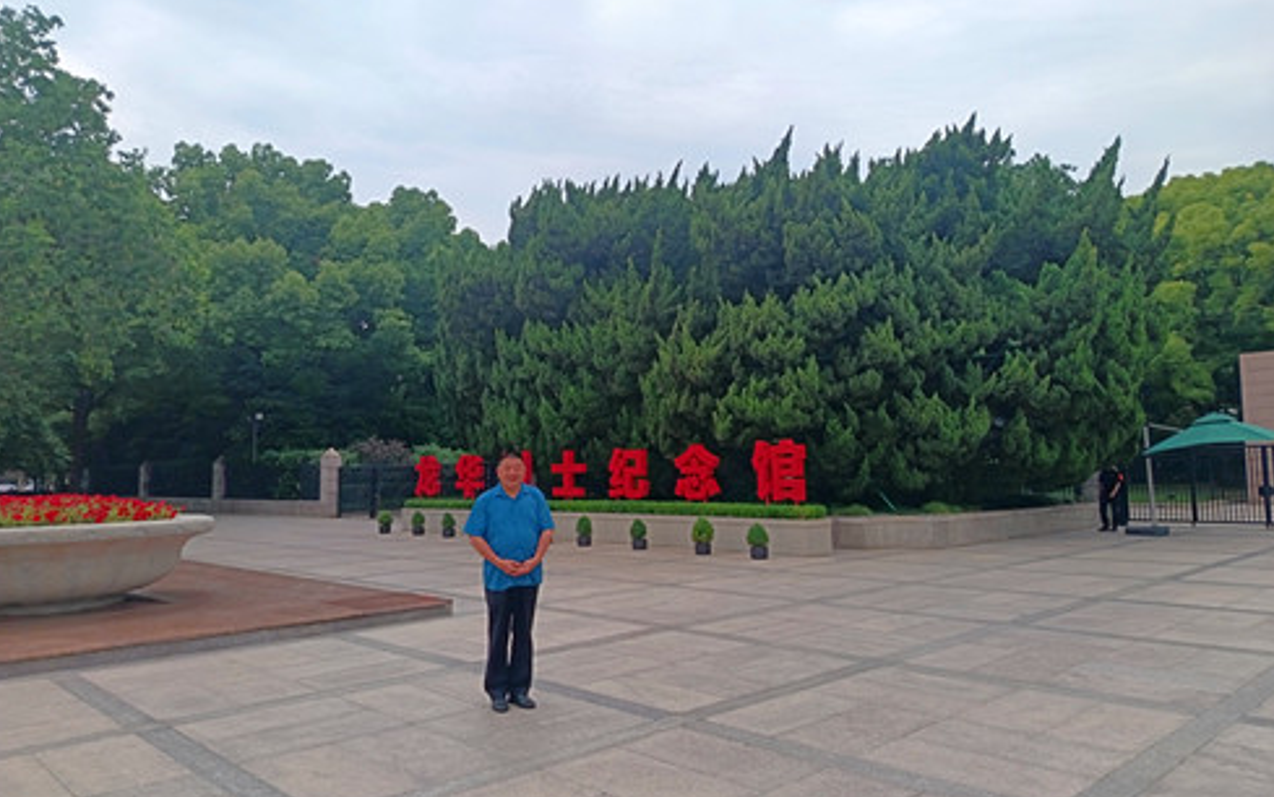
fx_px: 903
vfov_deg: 47.6
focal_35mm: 26
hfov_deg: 70.4
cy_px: 405
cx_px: 638
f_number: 1.75
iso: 100
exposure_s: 1/466
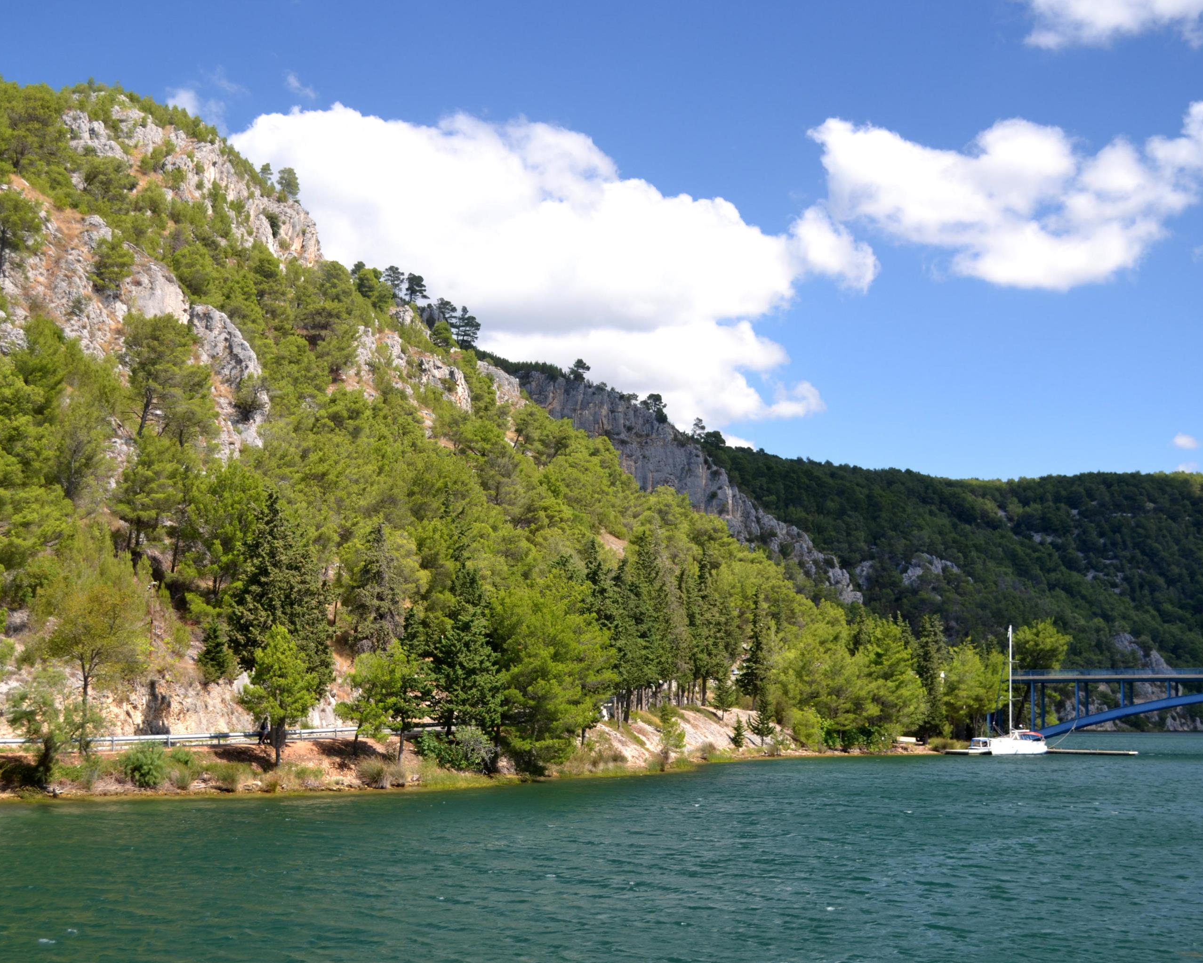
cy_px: 484
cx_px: 504
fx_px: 1816
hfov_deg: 36.6
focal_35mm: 51
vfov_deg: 29.7
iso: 110
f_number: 5.6
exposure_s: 1/125
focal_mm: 30
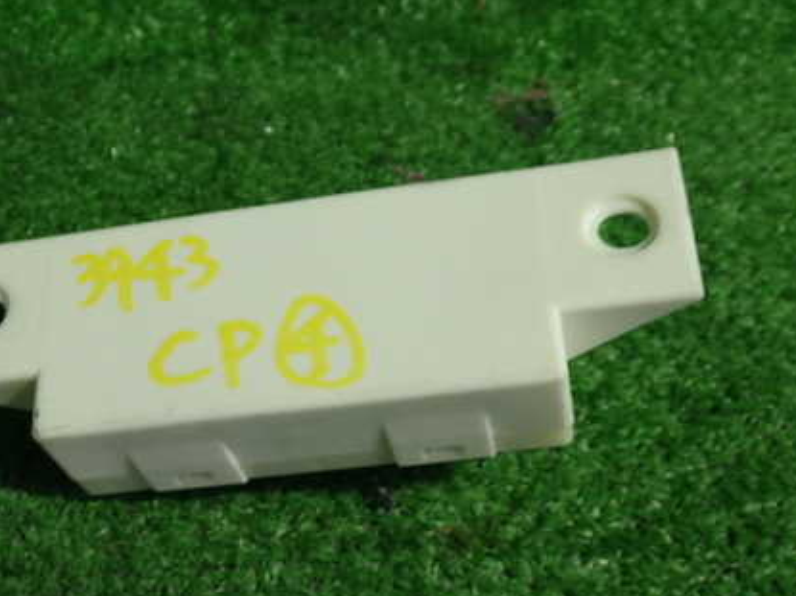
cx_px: 324
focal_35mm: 55
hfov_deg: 34.8
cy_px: 333
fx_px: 1264
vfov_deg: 26.5
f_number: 2.7
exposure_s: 1/40
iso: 200
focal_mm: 6.83
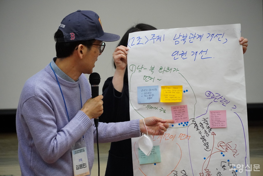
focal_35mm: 171
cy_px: 88
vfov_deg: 8.0
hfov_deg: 12.0
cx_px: 132
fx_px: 1249
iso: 3200
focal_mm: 114
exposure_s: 1/100
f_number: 5.6
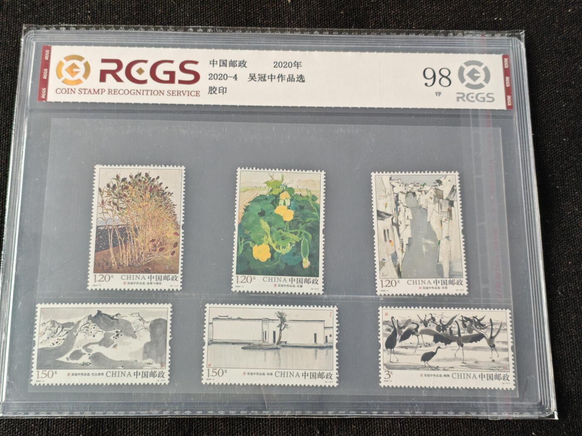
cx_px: 291
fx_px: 891
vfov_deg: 27.5
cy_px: 218
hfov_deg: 36.2
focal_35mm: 53
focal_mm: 4.94
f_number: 1.5
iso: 80
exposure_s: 1/100
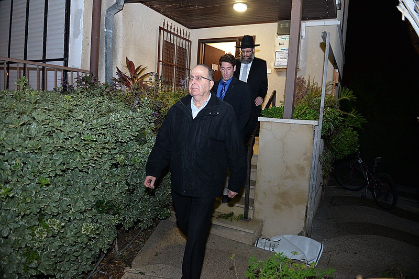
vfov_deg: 53.1
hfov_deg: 73.8
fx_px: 279
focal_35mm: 24
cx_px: 210
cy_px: 140
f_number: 3.2
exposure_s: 1/80
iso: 2500
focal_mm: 24
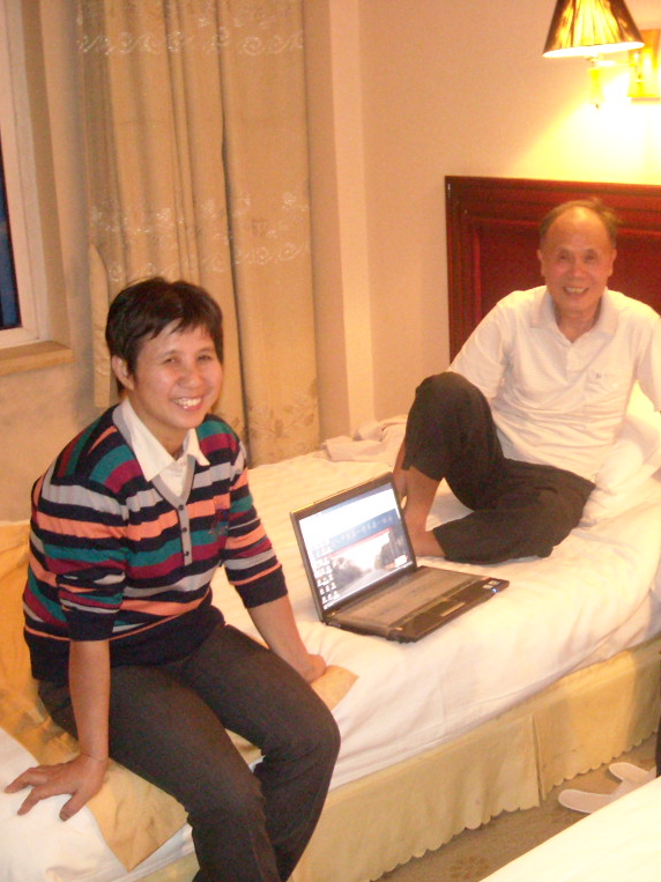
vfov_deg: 40.4
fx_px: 1197
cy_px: 440
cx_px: 526
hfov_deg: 30.2
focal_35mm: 47
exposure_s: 1/8
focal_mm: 5.7
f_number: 2.8
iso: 800
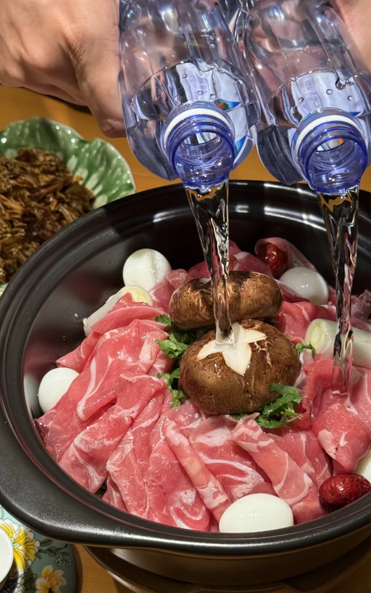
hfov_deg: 22.3
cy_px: 332
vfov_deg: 35.1
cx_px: 220
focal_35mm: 58
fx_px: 938
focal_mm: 6.76
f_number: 1.78
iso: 100
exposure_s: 1/100
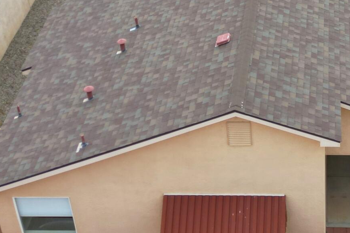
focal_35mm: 86
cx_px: 303
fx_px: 836
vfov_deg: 15.5
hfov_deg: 23.1
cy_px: -20
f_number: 1.7
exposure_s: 1/1500
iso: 100
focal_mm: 6.72
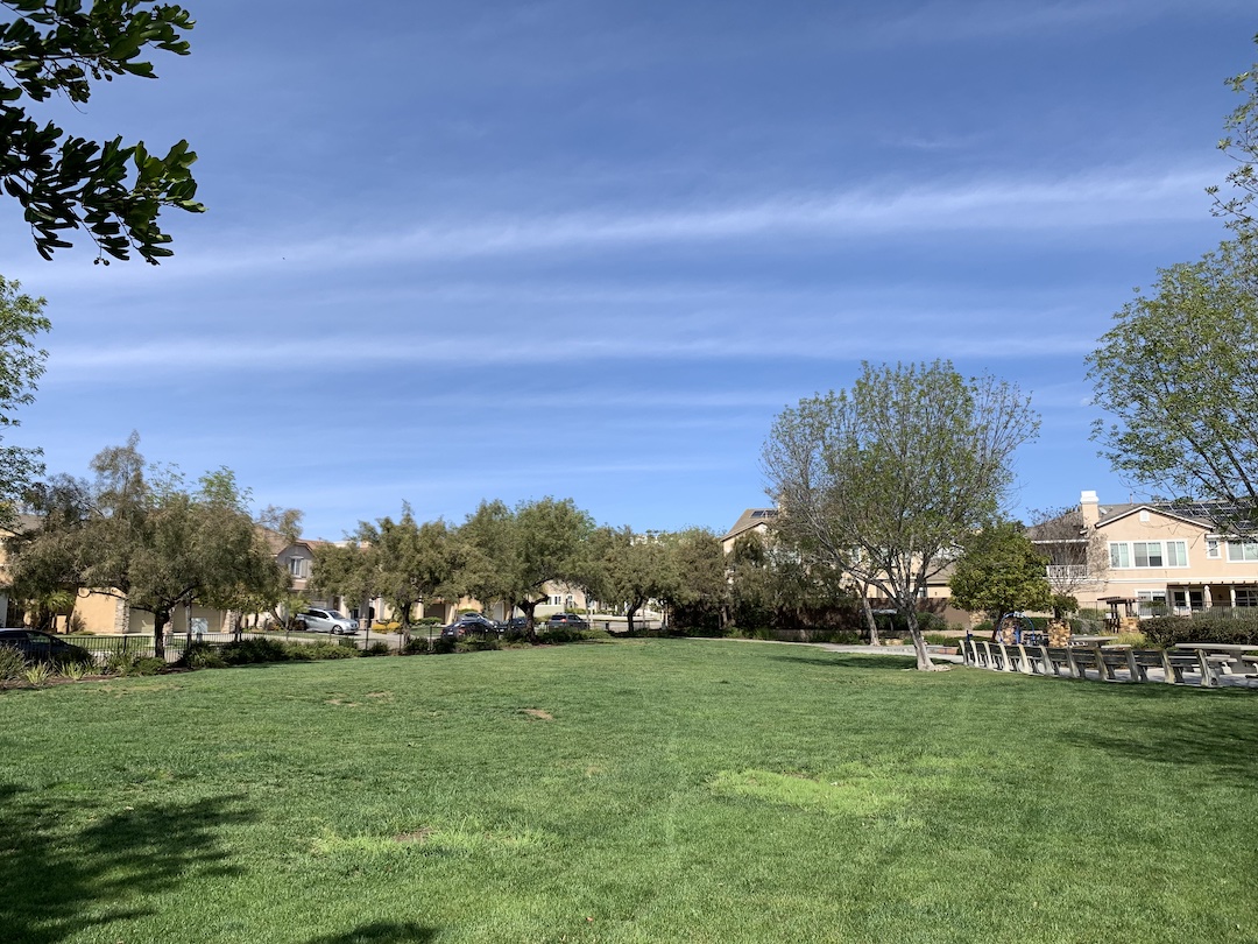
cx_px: 629
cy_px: 472
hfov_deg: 67.3
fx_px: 945
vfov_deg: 53.1
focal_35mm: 26
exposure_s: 1/2364
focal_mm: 4.25
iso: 25
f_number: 1.8
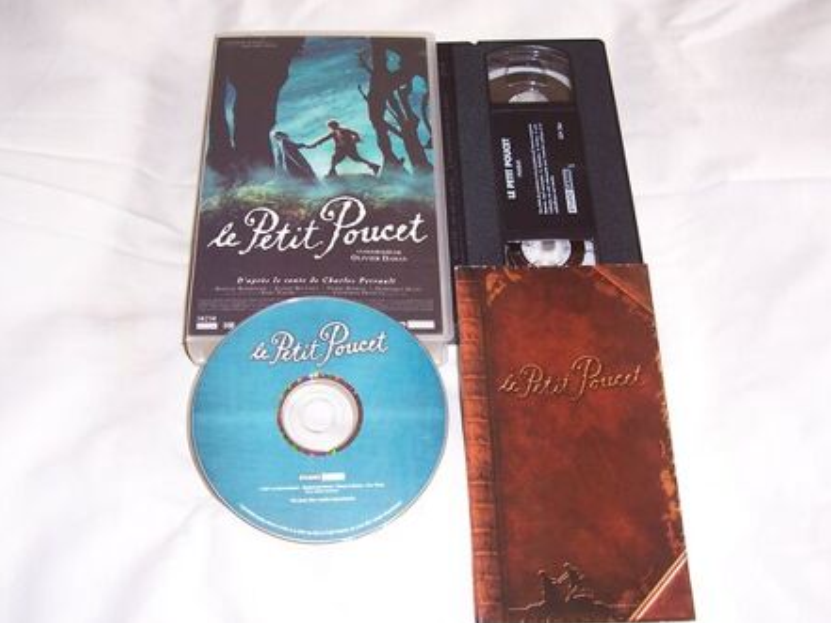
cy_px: 324
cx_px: 418
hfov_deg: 50.1
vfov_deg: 38.7
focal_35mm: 37
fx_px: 888
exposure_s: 1/90
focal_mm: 5.6
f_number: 2.7
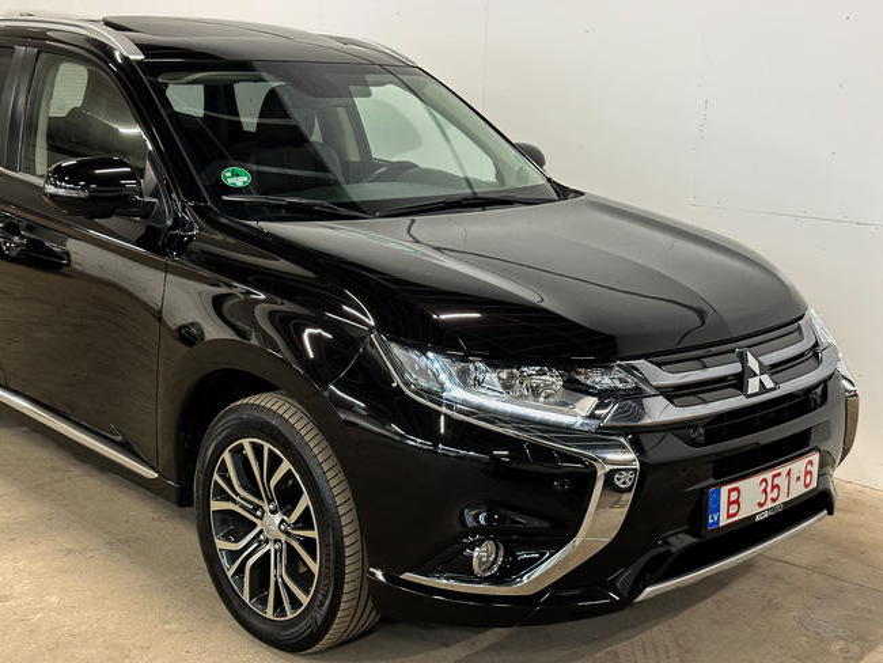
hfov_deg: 39.6
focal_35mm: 48
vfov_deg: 30.3
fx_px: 1225
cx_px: 442
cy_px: 332
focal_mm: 6.86
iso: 250
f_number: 1.78
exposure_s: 1/45
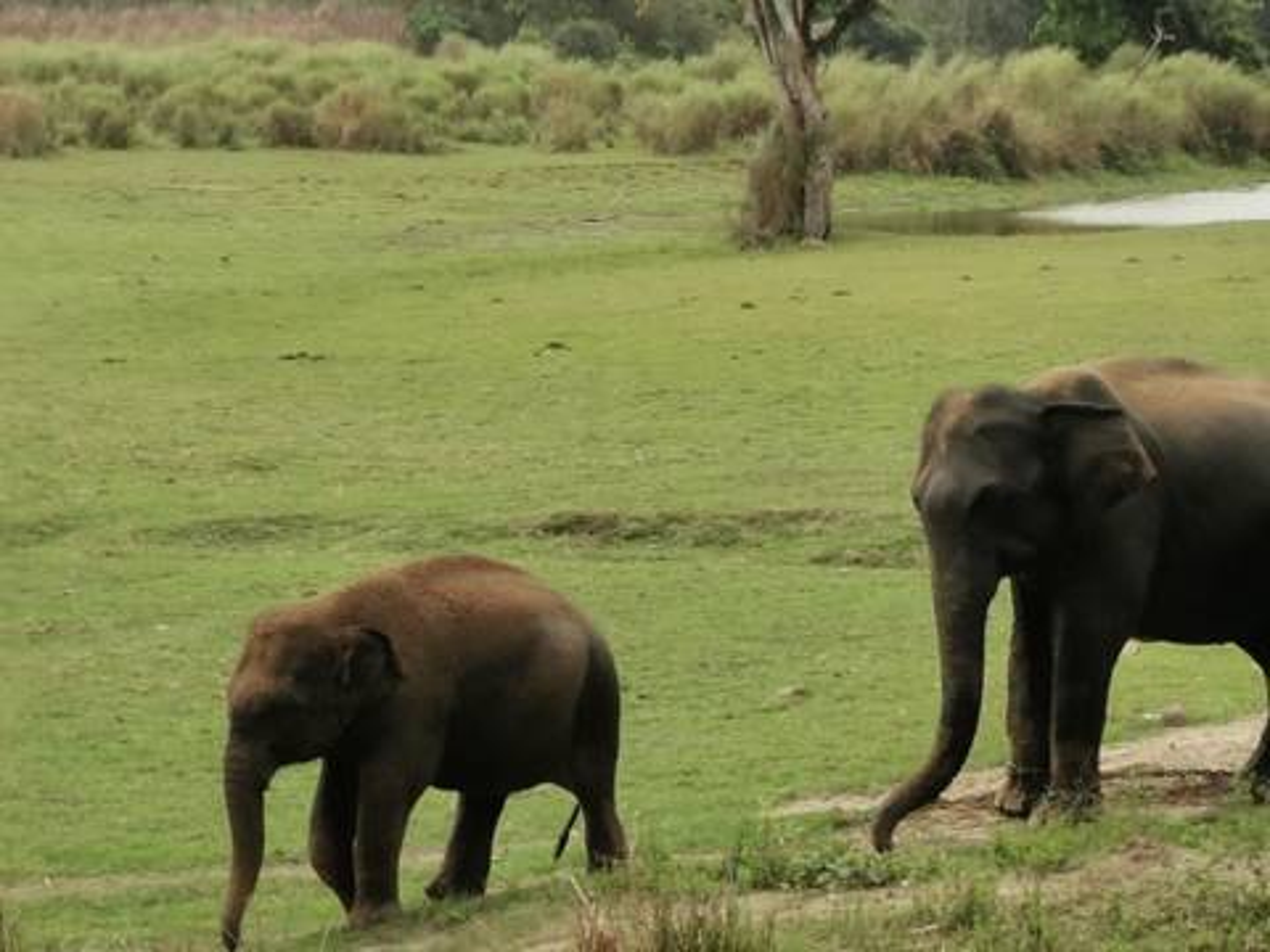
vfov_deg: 12.7
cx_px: 635
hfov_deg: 16.8
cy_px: 476
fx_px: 4293
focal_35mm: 117
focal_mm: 5.56
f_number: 1.6
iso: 50
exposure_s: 1/2278
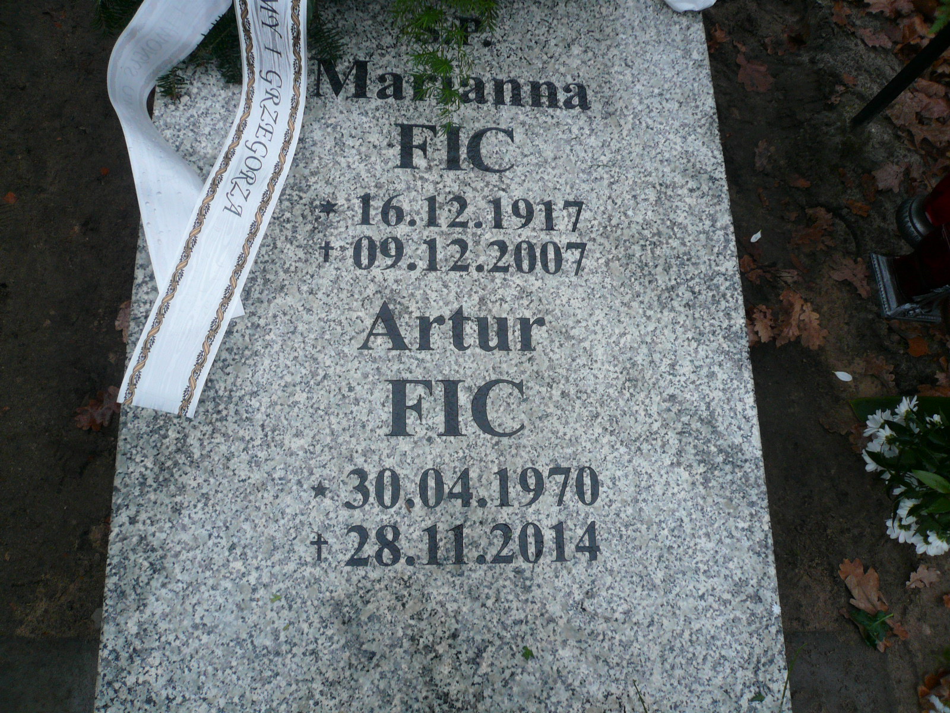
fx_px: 768
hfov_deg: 63.4
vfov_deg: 49.7
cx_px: 475
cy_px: 356
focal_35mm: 28
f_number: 2.8
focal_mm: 4.6
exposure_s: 1/50
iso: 100
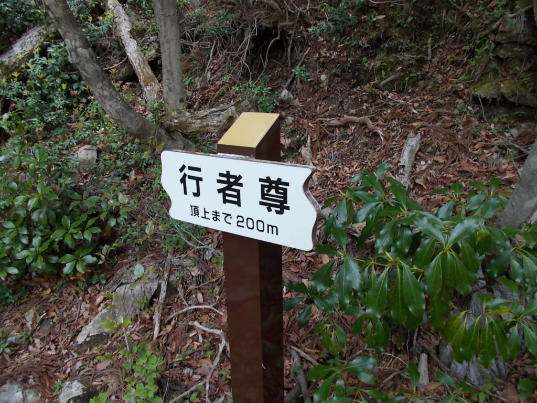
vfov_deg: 53.1
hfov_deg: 67.3
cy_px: 202
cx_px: 268
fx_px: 403
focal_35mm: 26
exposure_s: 1/100
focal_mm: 4.6
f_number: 3.2
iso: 80
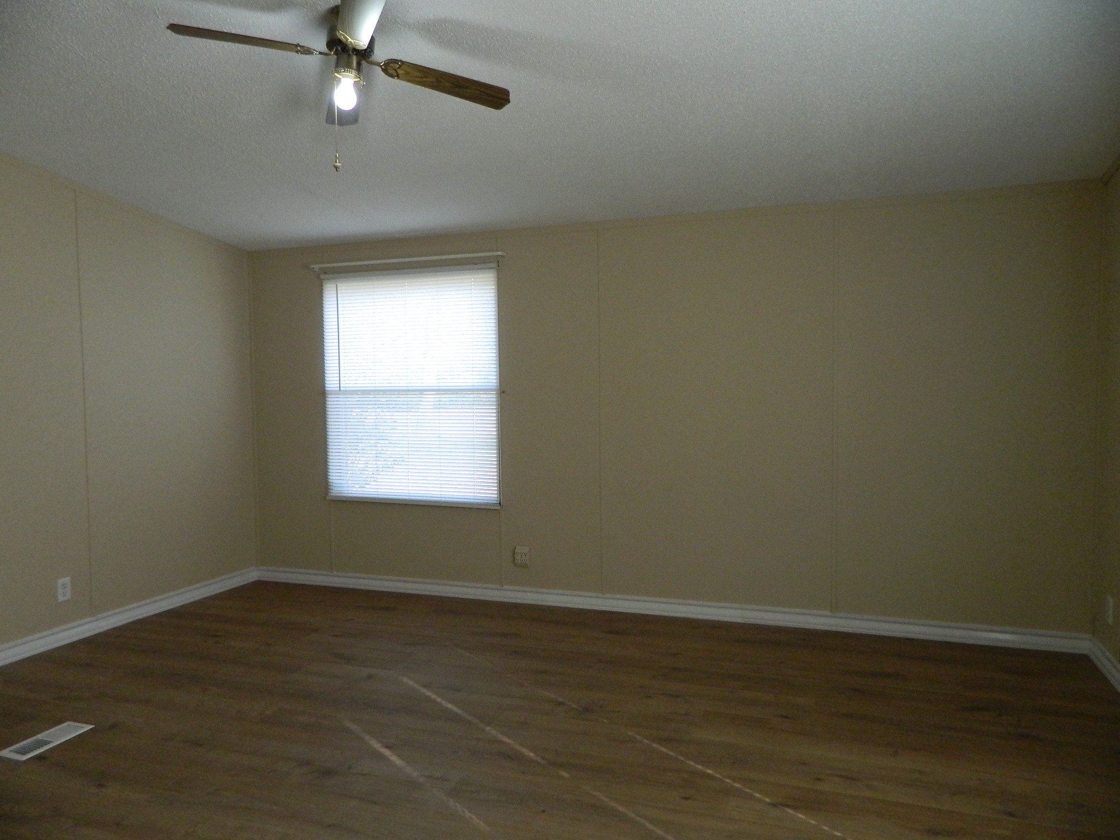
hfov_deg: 69.4
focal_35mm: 25
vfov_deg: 54.9
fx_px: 809
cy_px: 420
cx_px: 560
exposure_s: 1/200
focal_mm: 4.5
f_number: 3.1
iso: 400
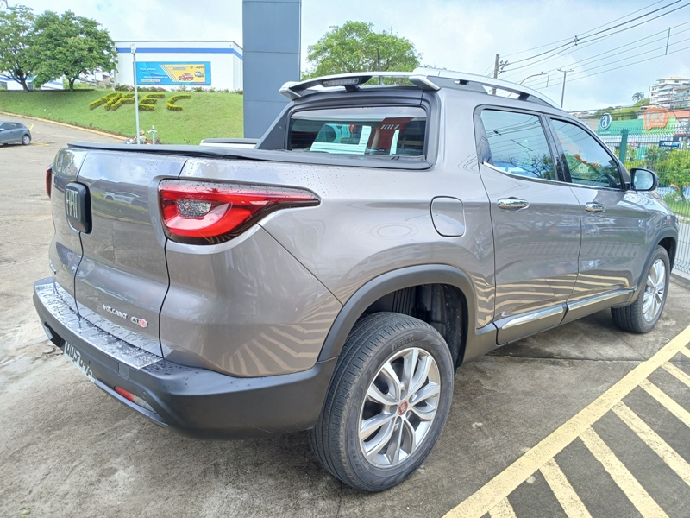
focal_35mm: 26
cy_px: 259
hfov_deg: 67.3
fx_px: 518
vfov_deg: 53.1
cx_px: 345
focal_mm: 3.98
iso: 40
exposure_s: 1/120
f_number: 1.8
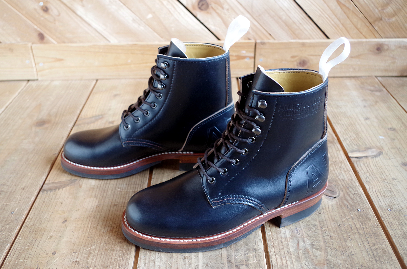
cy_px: 134
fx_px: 413
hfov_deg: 52.5
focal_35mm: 37
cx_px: 204
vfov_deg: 36.2
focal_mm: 24.38
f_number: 5
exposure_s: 1/25
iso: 800
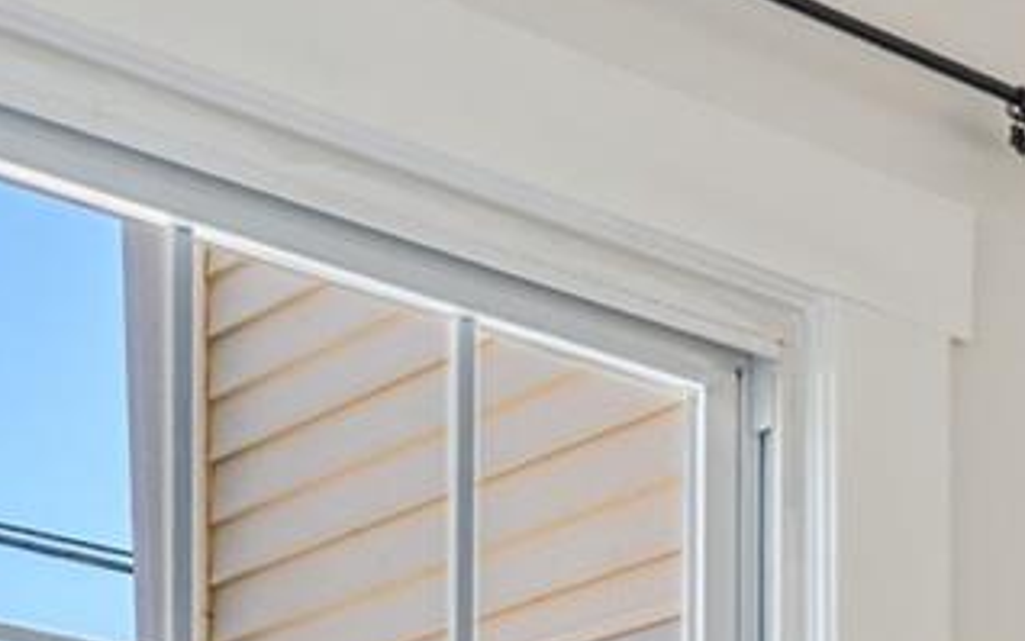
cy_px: 1593
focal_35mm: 105
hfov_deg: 15.0
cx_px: 2201
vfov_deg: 10.5
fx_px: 2934
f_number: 5.6
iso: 200
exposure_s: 1/10
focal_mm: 16
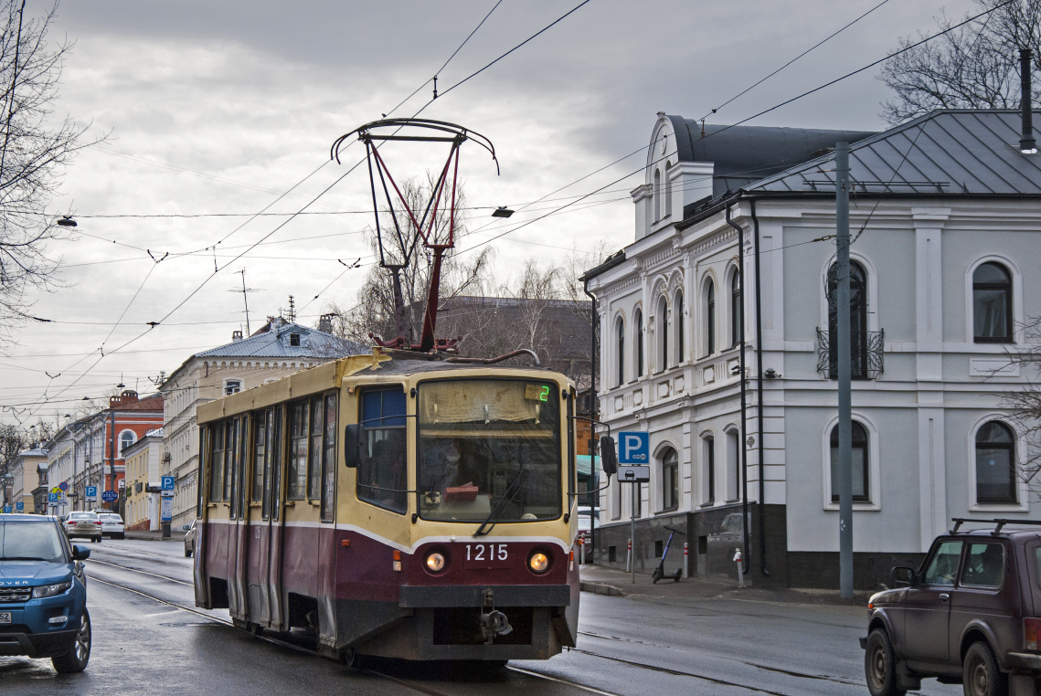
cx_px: 494
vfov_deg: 15.4
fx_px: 2576
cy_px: 351
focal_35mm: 89
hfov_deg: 22.8
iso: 200
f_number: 5
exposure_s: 1/1000
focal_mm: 52
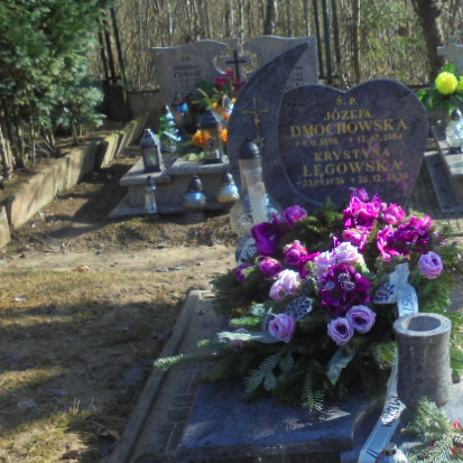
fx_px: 787
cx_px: 351
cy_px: 256
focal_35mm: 52
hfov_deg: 32.1
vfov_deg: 32.8
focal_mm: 6.9
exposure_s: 1/200
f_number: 4.2
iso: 100
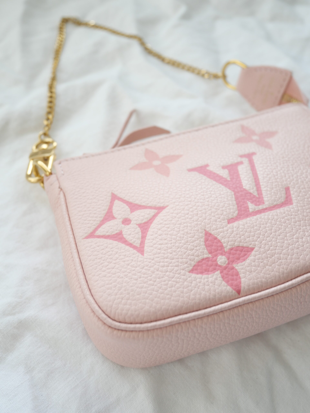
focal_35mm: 32
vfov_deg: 56.8
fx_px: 382
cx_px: 155
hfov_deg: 44.2
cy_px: 206
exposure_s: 1/60
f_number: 3.9
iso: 320
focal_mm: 16
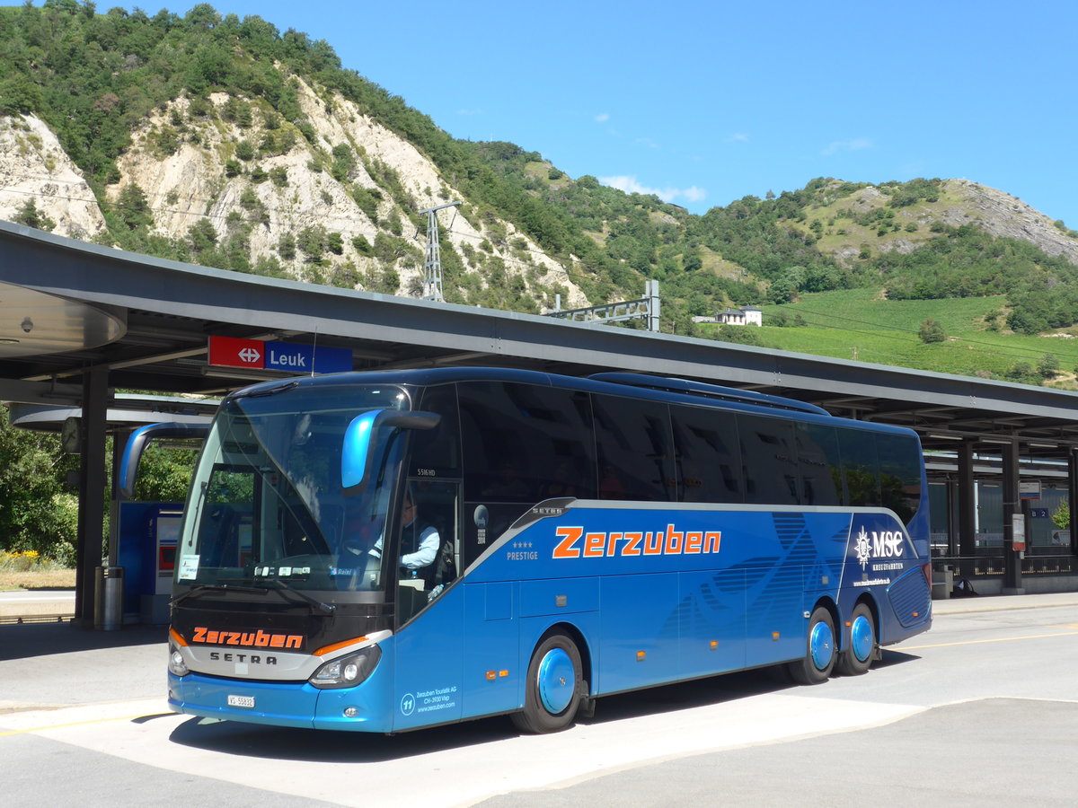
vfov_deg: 31.5
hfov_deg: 41.2
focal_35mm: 46
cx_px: 539
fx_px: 1433
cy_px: 404
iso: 80
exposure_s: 1/800
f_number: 3
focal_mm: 9.5
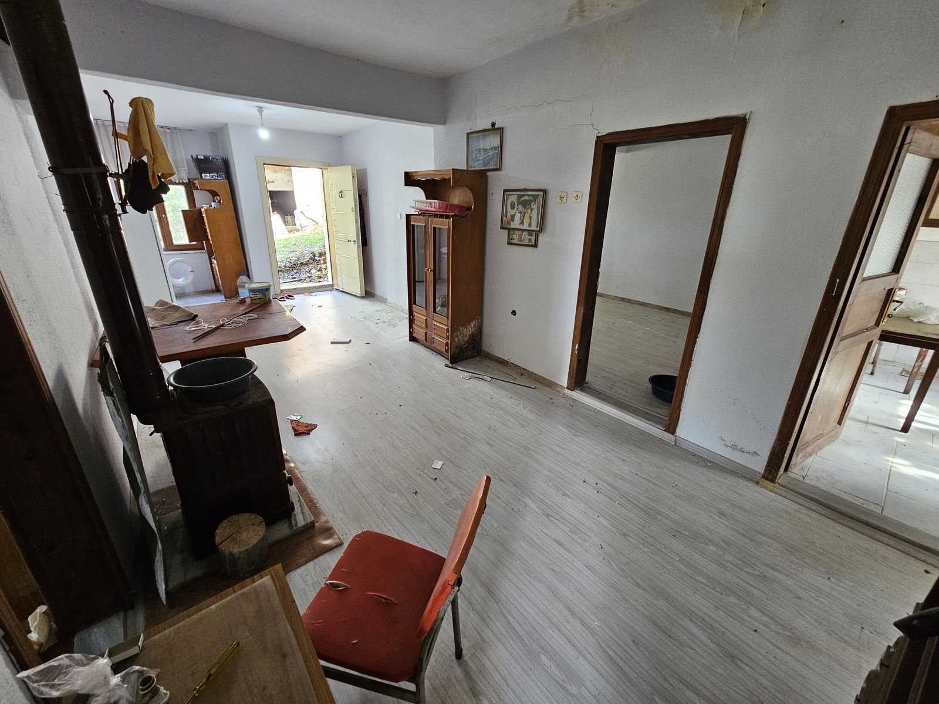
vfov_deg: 89.9
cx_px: 470
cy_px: 352
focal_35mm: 13
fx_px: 353
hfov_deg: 106.2
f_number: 2.2
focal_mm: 2.2
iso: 320
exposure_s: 1/33.3
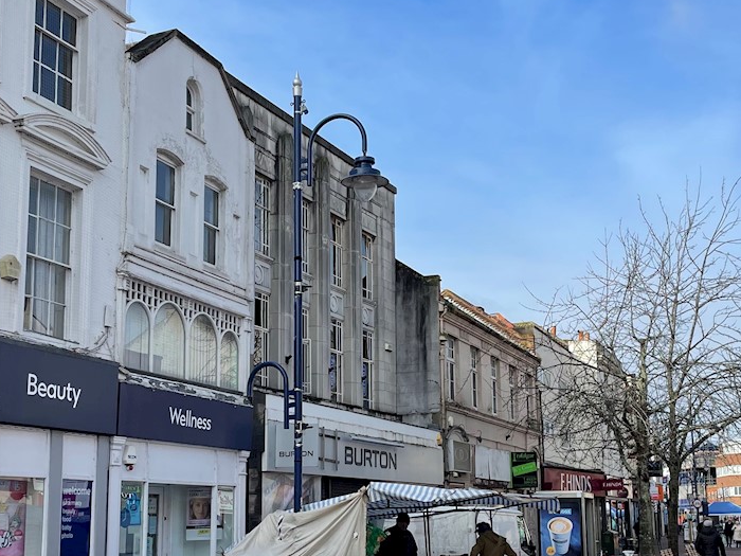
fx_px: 1113
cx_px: 386
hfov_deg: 36.8
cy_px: 324
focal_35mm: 52
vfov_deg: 28.0
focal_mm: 4.2
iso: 32
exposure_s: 1/2747
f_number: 1.6
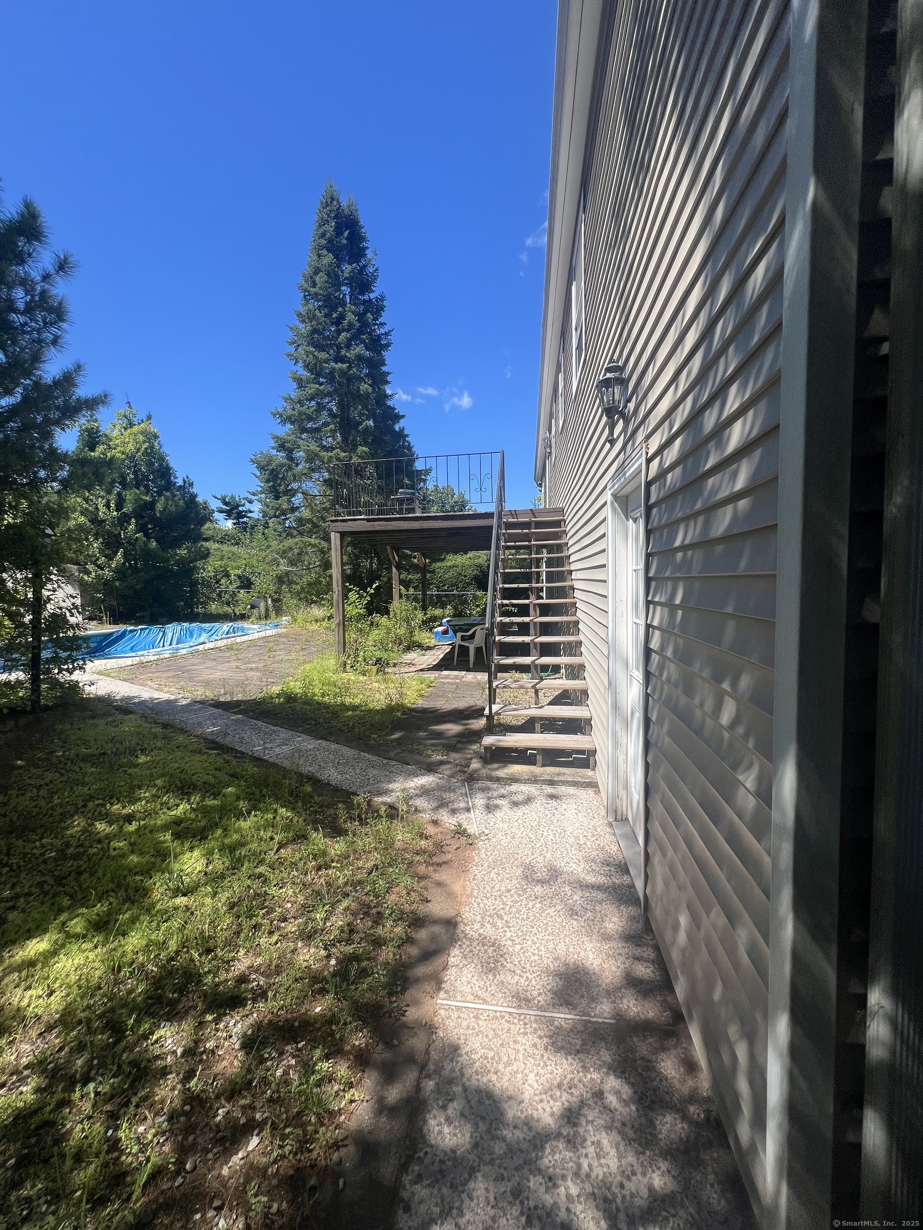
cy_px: 615
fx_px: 462
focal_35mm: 13
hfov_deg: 89.9
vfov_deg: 106.2
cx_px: 462
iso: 32
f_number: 1.8
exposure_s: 1/1130
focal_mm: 1.57
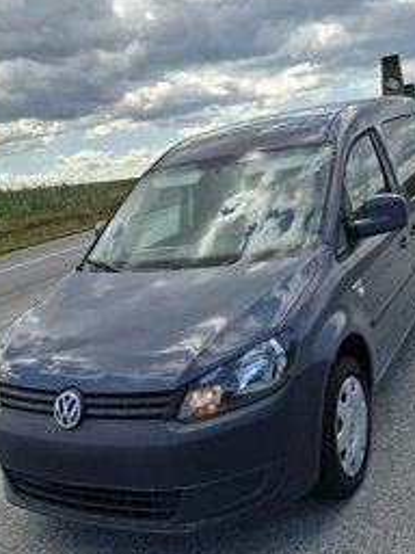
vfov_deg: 51.4
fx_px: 575
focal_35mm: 36
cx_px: 231
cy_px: 277
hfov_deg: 39.6
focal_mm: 5.54
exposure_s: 1/2500
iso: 50
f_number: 1.8
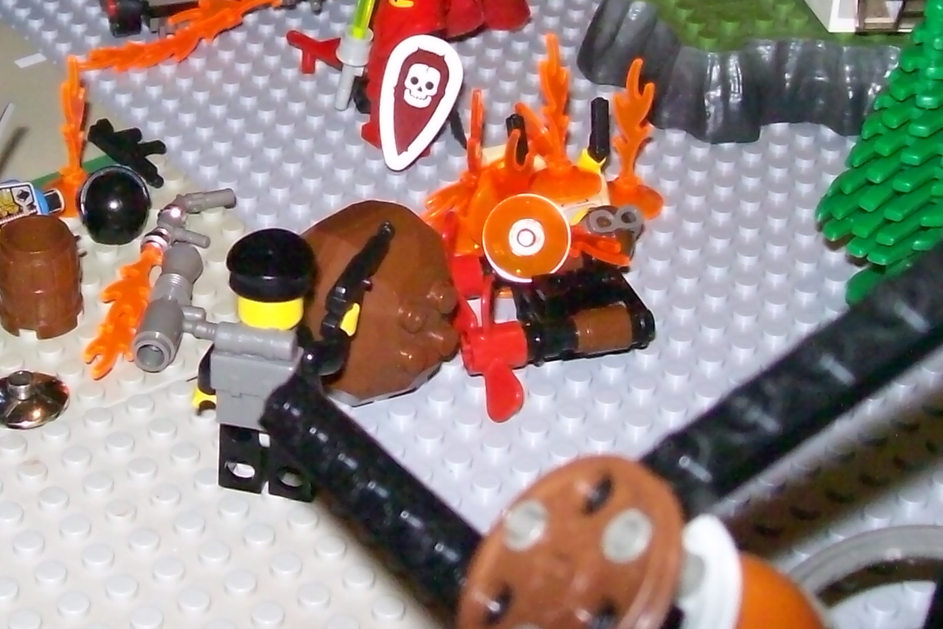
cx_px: 152
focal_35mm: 69
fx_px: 1807
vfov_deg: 19.3
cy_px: 33
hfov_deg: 28.4
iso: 200
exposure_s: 1/128
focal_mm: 6
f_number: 2.7
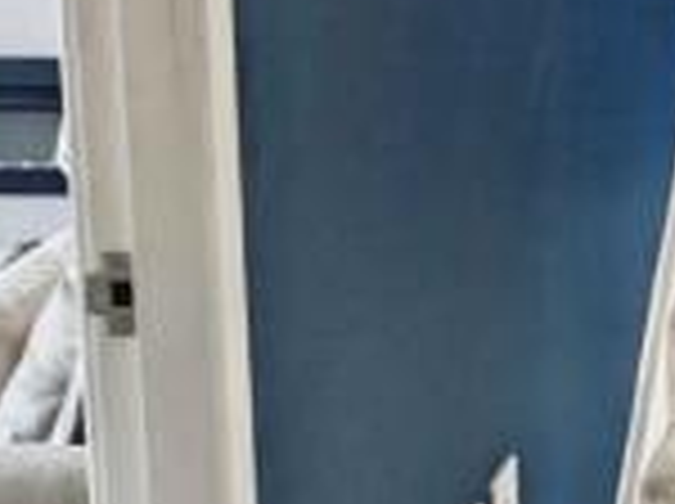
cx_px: 1066
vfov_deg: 16.5
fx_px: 1733
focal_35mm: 89
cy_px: 290
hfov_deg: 18.9
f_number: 2
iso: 640
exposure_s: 1/33
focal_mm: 1.82
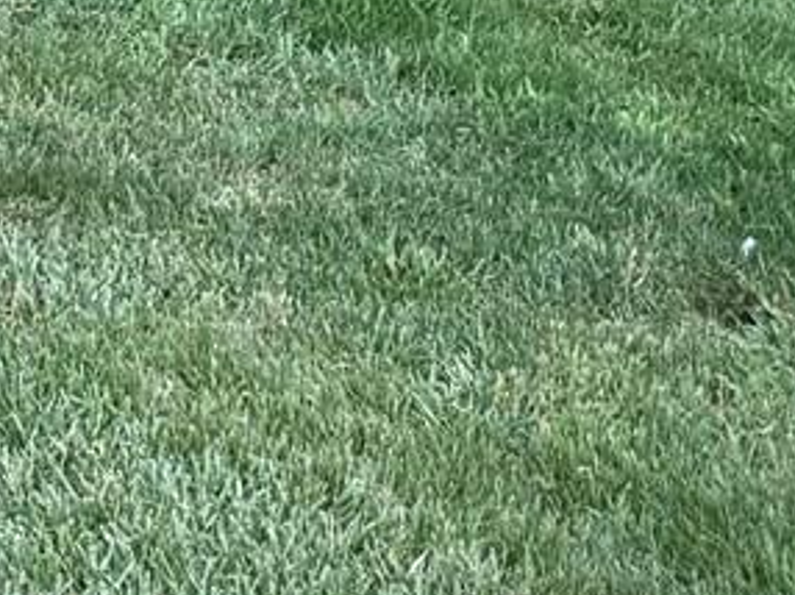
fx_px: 3947
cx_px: -678
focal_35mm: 172
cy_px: -1499
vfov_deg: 7.2
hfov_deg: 10.7
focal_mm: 6.76
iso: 100
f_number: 1.78
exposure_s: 1/270
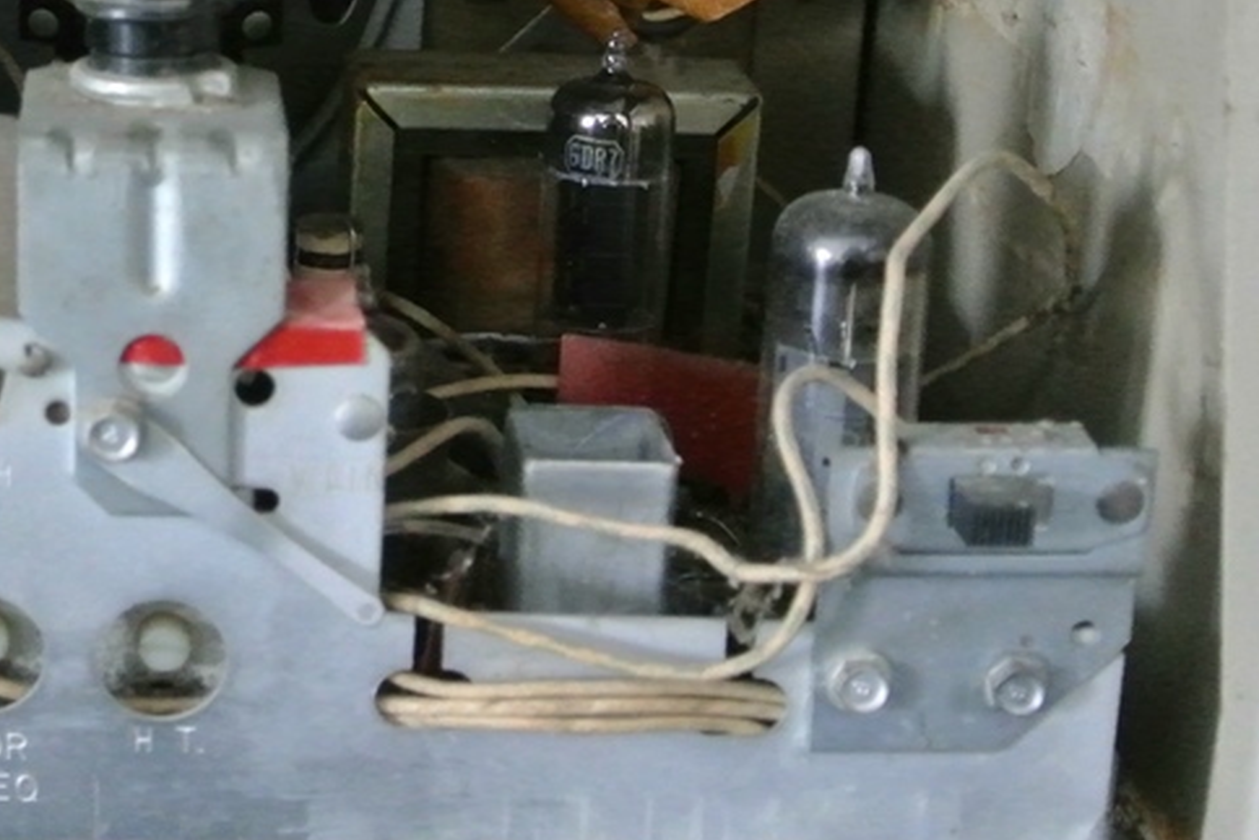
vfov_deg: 15.0
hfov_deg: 21.6
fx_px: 3183
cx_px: 23
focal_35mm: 91
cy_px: 202
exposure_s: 1/25
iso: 3200
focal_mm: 16.3
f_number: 4.2
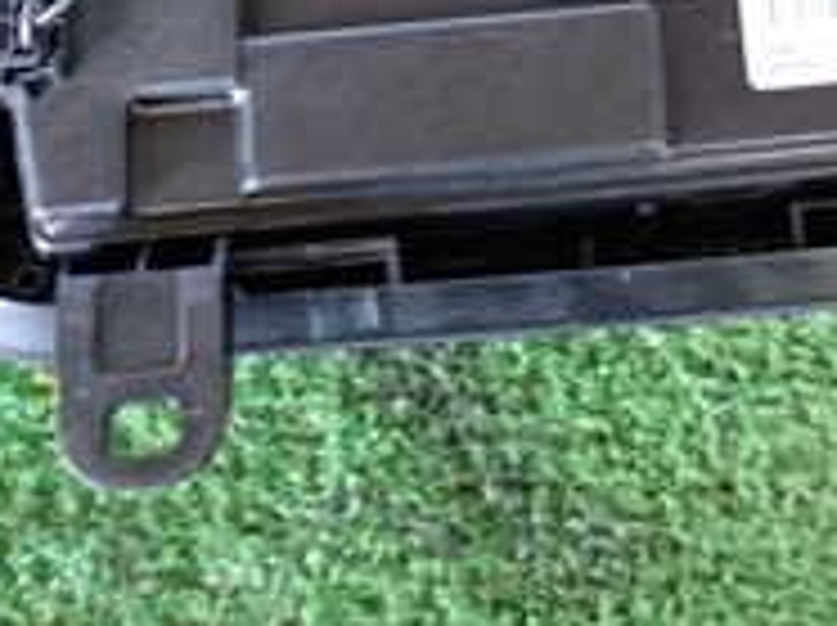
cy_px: -158
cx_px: 864
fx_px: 2342
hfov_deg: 19.6
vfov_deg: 14.6
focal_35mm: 97
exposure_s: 1/30
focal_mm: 5.4
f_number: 2.3
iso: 400
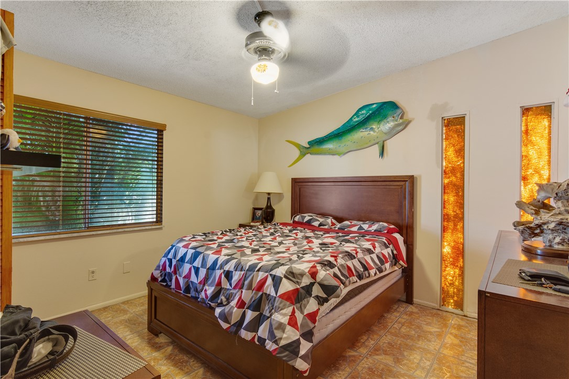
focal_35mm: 16
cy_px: 190
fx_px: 261
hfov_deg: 95.0
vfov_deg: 72.1
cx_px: 284
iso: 320
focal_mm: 11
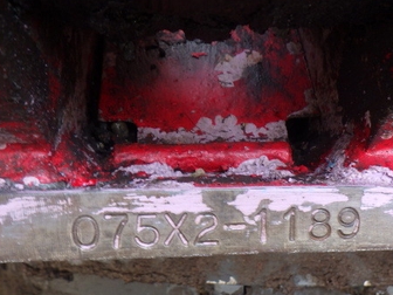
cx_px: 216
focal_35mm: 40
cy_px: 203
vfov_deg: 35.5
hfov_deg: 46.7
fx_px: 454
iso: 125
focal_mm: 5
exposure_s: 1/45
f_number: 3.5
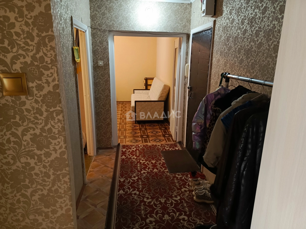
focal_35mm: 23
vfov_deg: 58.9
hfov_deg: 73.9
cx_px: 153
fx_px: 203
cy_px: 114
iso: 2692
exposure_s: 1/50
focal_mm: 5.25
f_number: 1.75
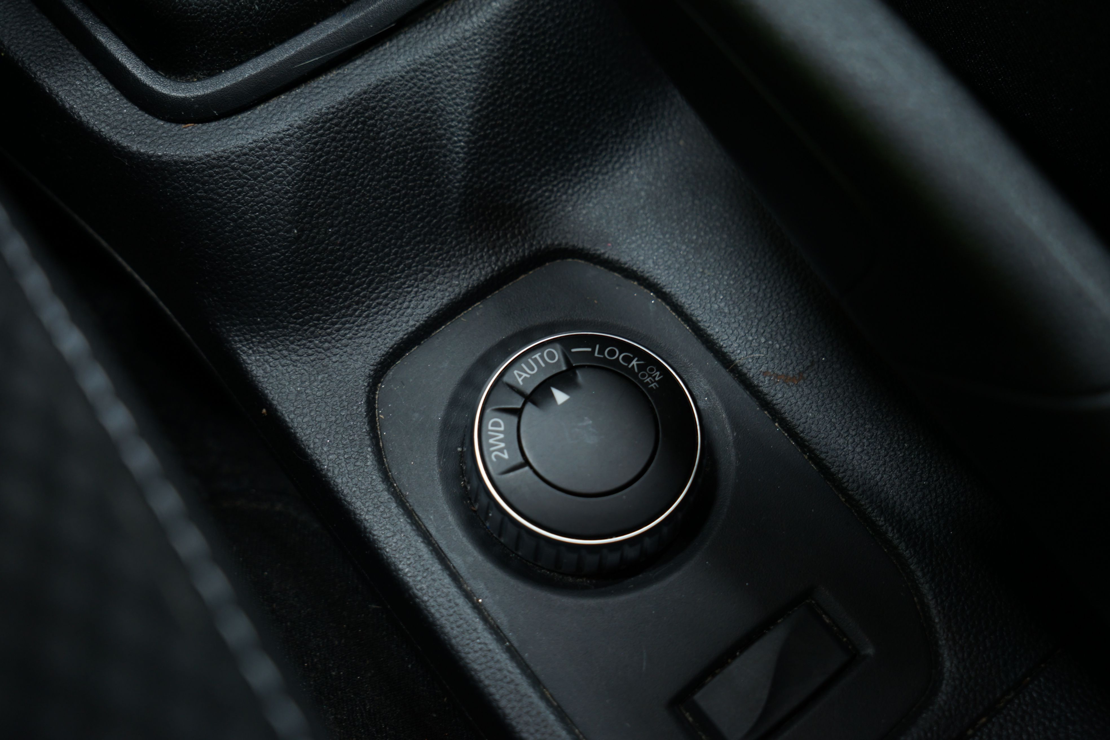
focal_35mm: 40
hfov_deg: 48.5
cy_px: 370
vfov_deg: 33.4
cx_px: 555
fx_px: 1233
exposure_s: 1/20
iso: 400
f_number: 5
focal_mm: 40
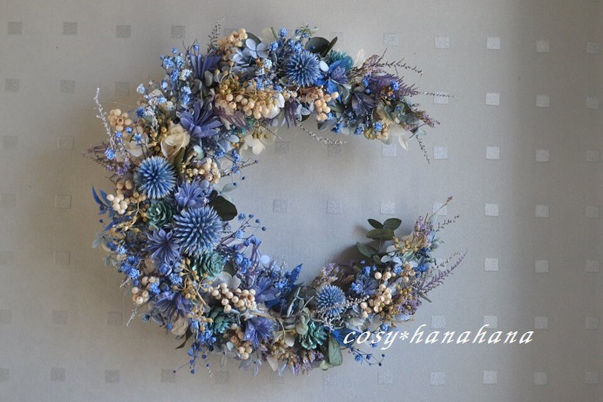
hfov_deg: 45.0
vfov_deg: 30.8
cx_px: 302
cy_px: 201
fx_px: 729
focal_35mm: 44
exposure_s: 1/15
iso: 720
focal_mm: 29
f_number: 4.5
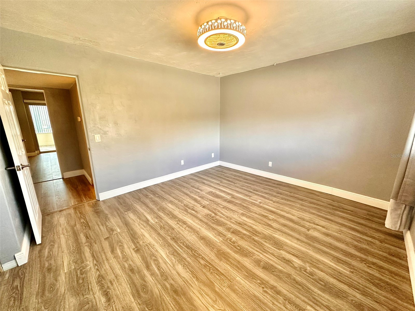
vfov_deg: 85.7
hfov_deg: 102.1
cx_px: 208
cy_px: 156
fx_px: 168
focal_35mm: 14
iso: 250
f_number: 2.2
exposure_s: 1/120
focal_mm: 2.22
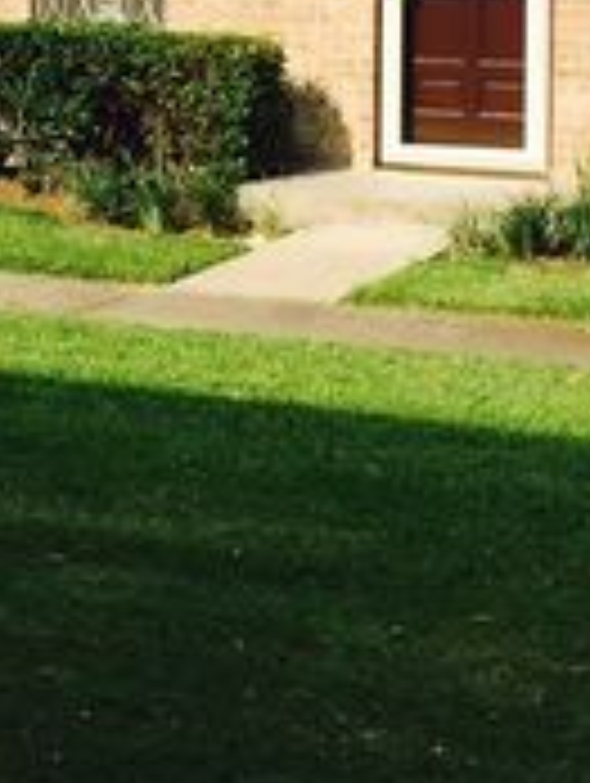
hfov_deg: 13.2
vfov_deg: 17.1
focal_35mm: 111
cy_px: -74
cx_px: -36
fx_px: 2516
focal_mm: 4.15
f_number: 2.2
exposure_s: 1/2326
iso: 32
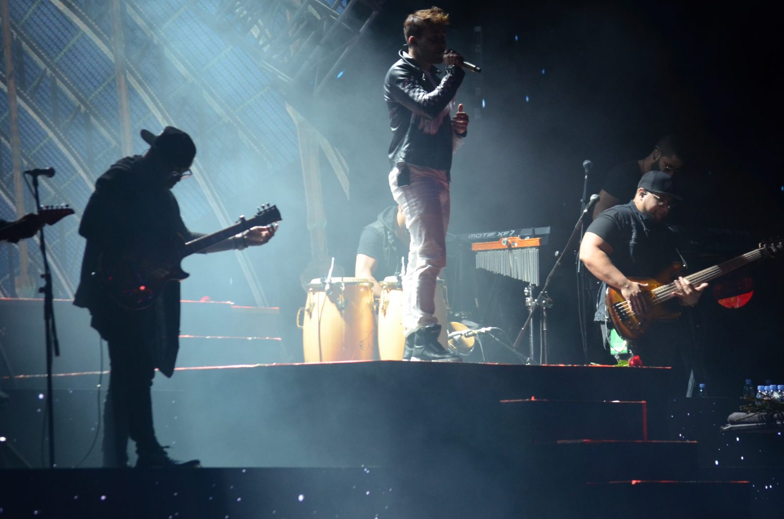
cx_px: 506
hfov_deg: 8.6
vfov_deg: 5.7
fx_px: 5193
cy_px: 207
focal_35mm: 239
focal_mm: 122
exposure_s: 1/80
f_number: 4.8
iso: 800
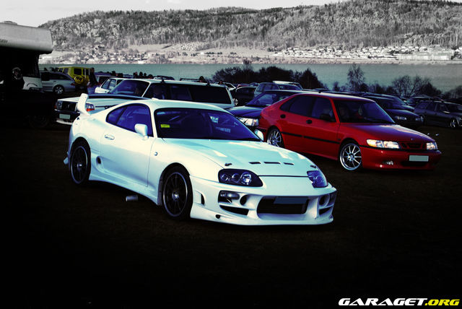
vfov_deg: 17.5
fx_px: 1002
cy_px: 154
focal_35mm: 78
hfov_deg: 26.0
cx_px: 231
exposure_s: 1/60
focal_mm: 52
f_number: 11
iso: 100
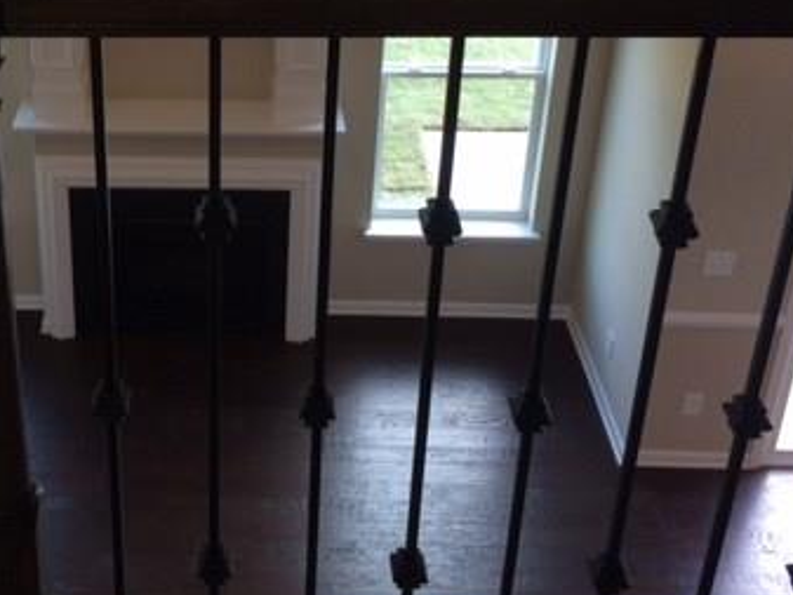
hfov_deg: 34.1
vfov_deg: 26.0
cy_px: 96
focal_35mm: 55
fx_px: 1260
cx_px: 186
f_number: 2.2
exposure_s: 1/60
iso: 50
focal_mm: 4.15
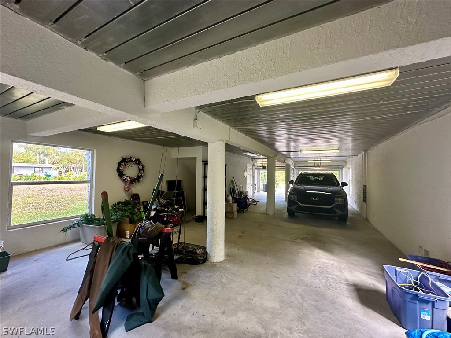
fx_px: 182
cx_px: 226
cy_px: 169
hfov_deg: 102.1
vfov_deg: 85.7
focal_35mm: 14
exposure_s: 1/120
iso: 320
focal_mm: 2.22
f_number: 2.2
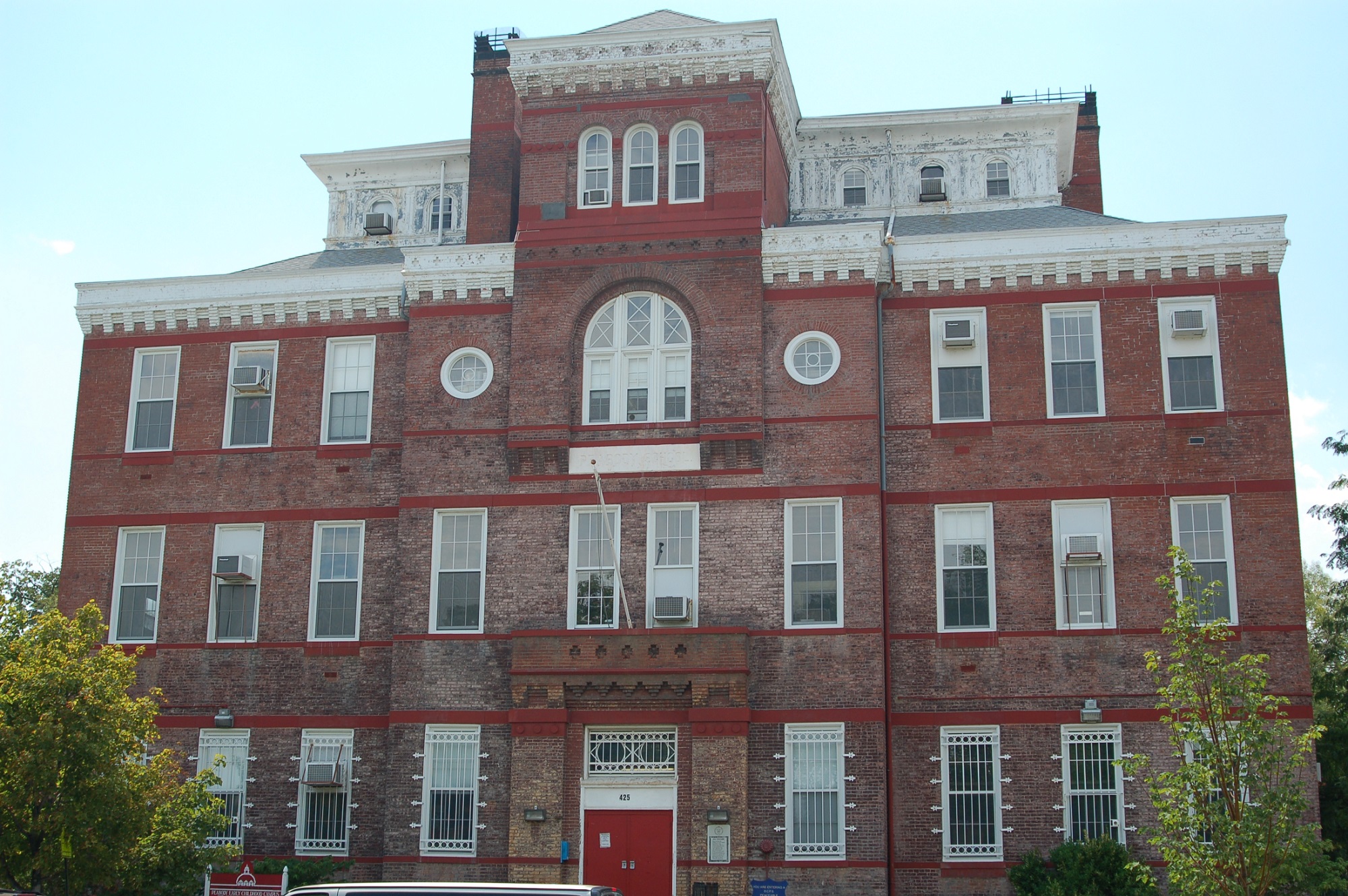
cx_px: 674
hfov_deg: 42.4
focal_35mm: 46
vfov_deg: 28.9
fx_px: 1739
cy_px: 448
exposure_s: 1/160
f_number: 6.3
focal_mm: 31
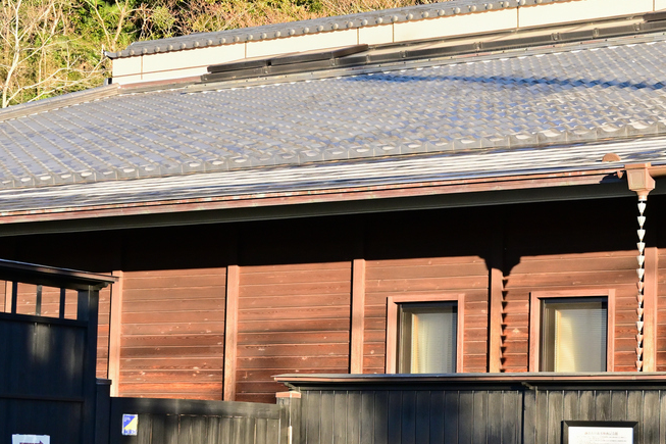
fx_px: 1757
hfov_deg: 21.4
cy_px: 306
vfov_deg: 14.4
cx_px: 462
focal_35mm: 95
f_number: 6.3
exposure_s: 1/500
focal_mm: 31
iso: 640
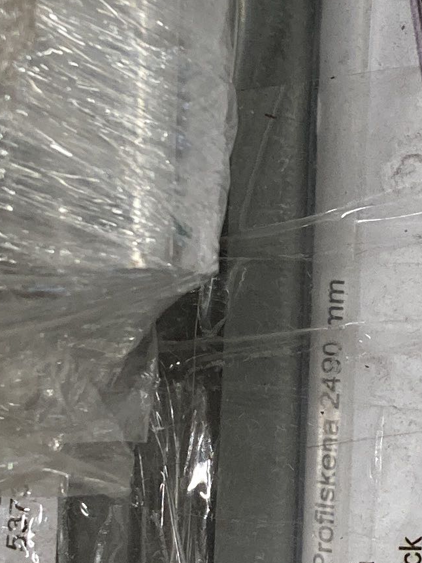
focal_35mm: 131
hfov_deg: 11.2
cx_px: 416
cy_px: 268
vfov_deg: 15.1
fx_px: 2130
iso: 80
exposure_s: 1/103
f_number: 1.8
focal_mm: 3.99
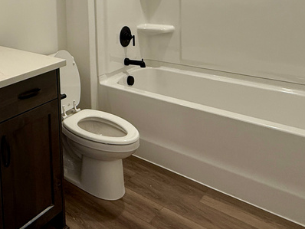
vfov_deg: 35.9
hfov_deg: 43.8
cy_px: 2
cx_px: -1
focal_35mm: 36
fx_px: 317
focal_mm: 2.22
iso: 125
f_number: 2.2
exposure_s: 1/120
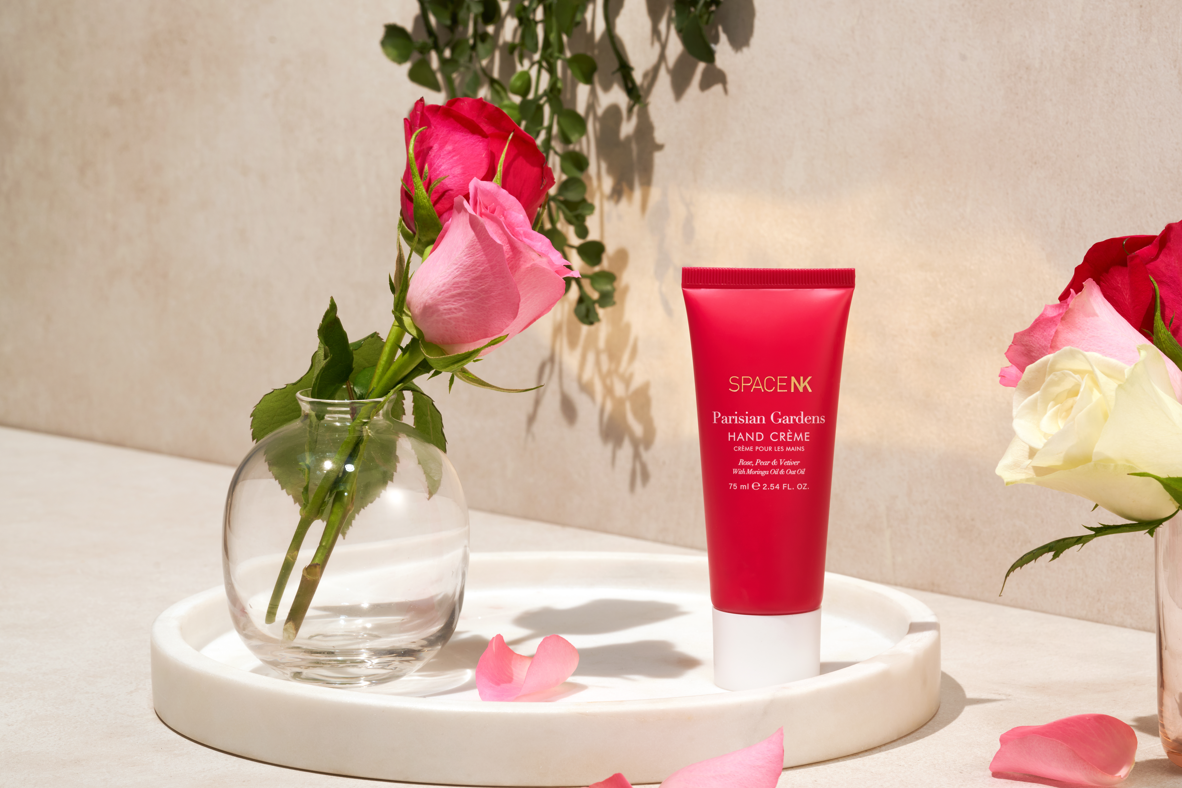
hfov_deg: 18.6
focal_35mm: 110
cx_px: 713
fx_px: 3611
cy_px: 461
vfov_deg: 12.4
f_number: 14
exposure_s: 1/13
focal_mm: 90
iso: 100
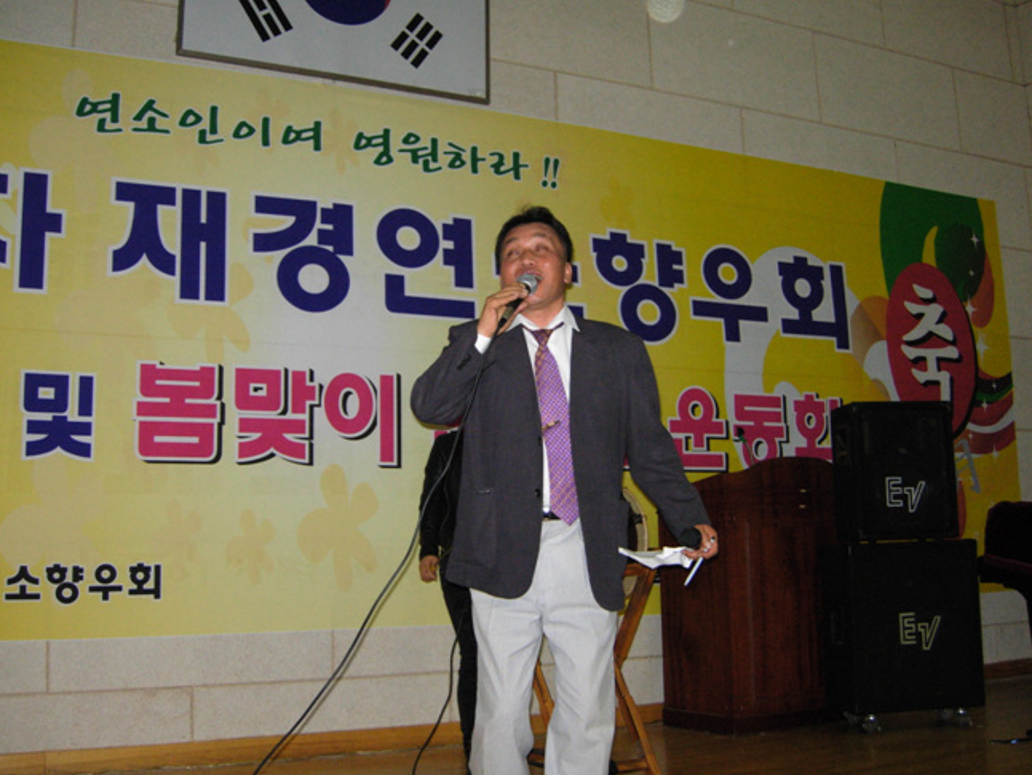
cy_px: 368
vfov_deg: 36.8
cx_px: 542
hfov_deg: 47.8
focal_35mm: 39
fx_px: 1163
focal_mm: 7.5
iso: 200
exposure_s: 1/128
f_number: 2.7
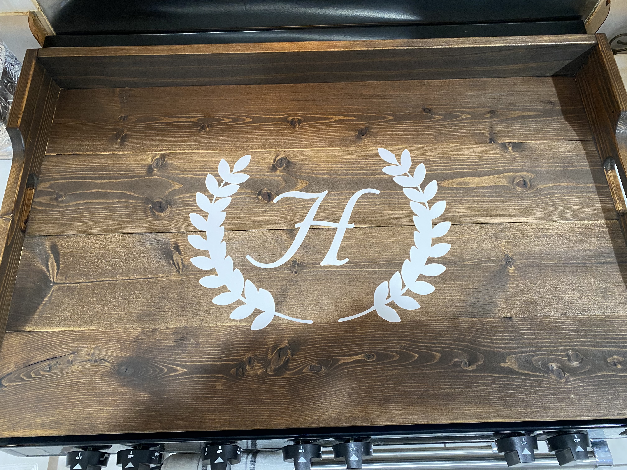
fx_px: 471
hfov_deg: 67.3
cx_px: 314
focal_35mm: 26
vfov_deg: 53.1
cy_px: 235
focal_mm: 4.25
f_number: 1.8
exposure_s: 1/60
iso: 400
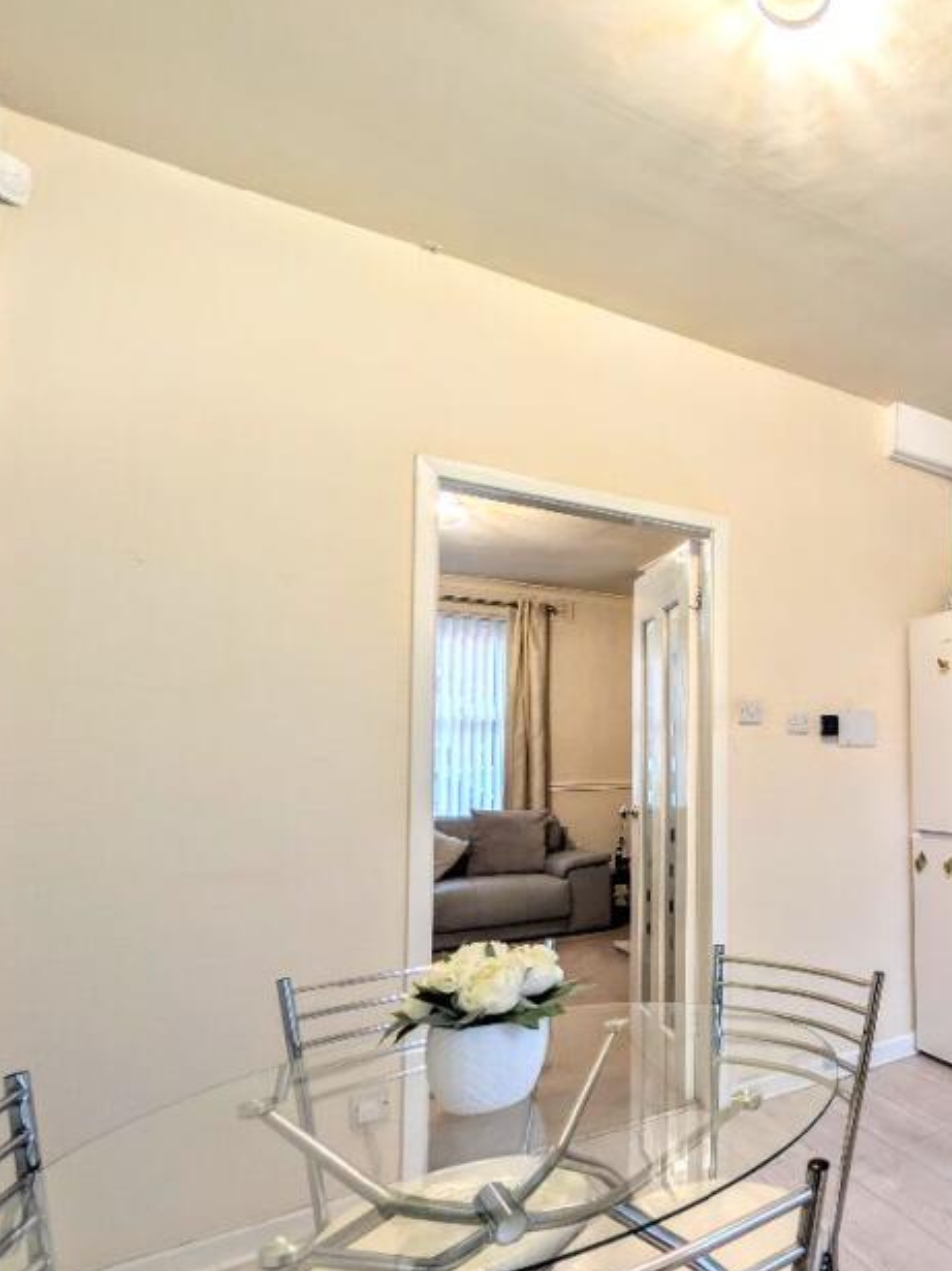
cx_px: 973
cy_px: 722
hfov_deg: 51.4
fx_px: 734
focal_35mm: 20
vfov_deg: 81.3
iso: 54
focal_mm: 2.02
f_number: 1.7
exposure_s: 1/35.2
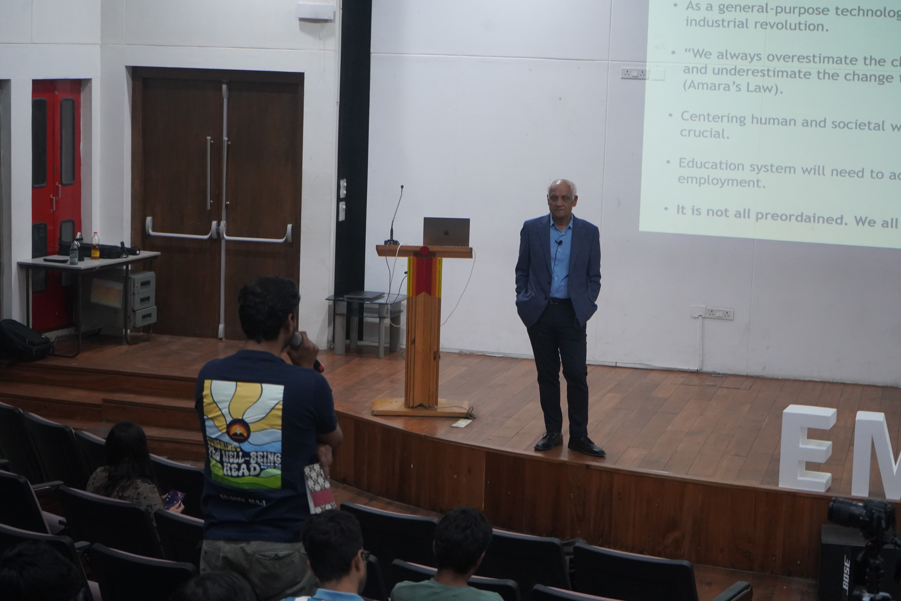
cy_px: 300
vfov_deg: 19.5
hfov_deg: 28.8
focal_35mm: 70
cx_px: 450
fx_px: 1752
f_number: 5.6
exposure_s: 1/160
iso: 5000
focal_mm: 70
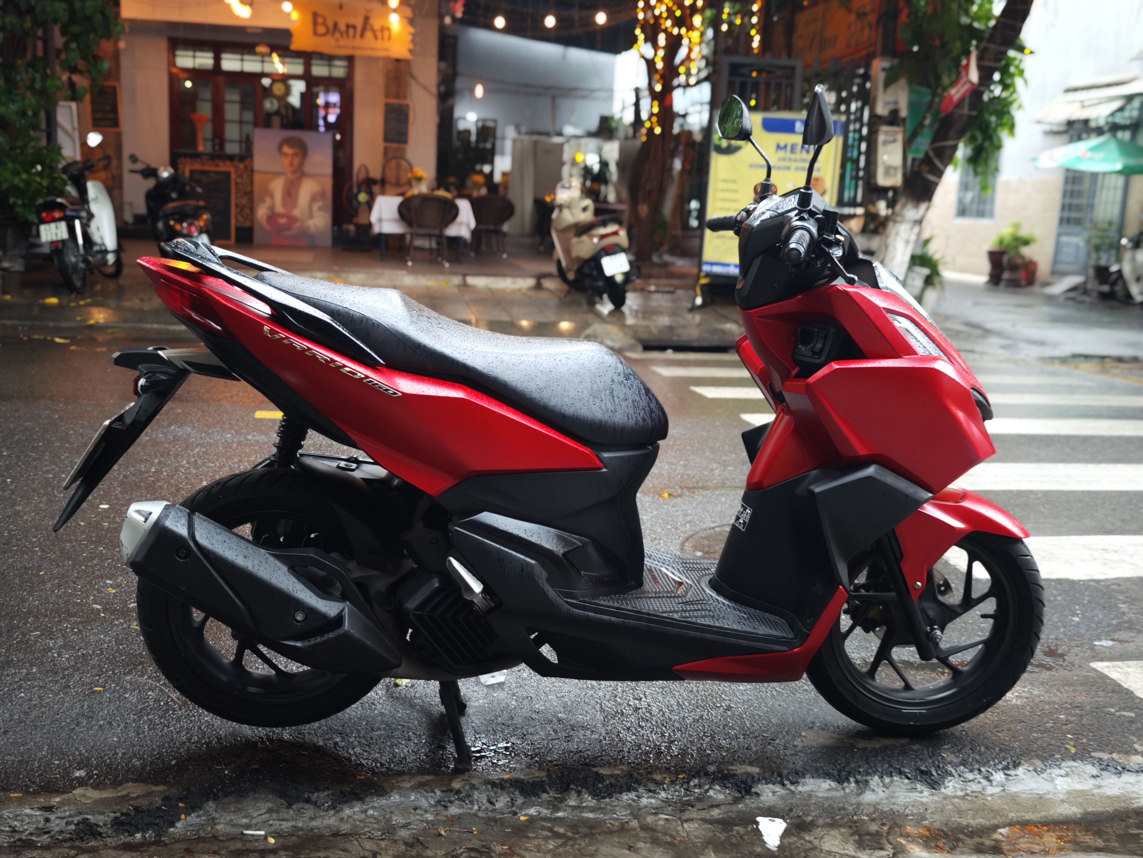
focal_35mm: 35
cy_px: 429
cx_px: 572
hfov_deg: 52.6
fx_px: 1156
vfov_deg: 40.7
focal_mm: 8.72
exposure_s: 1/47.2
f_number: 1.63
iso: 320
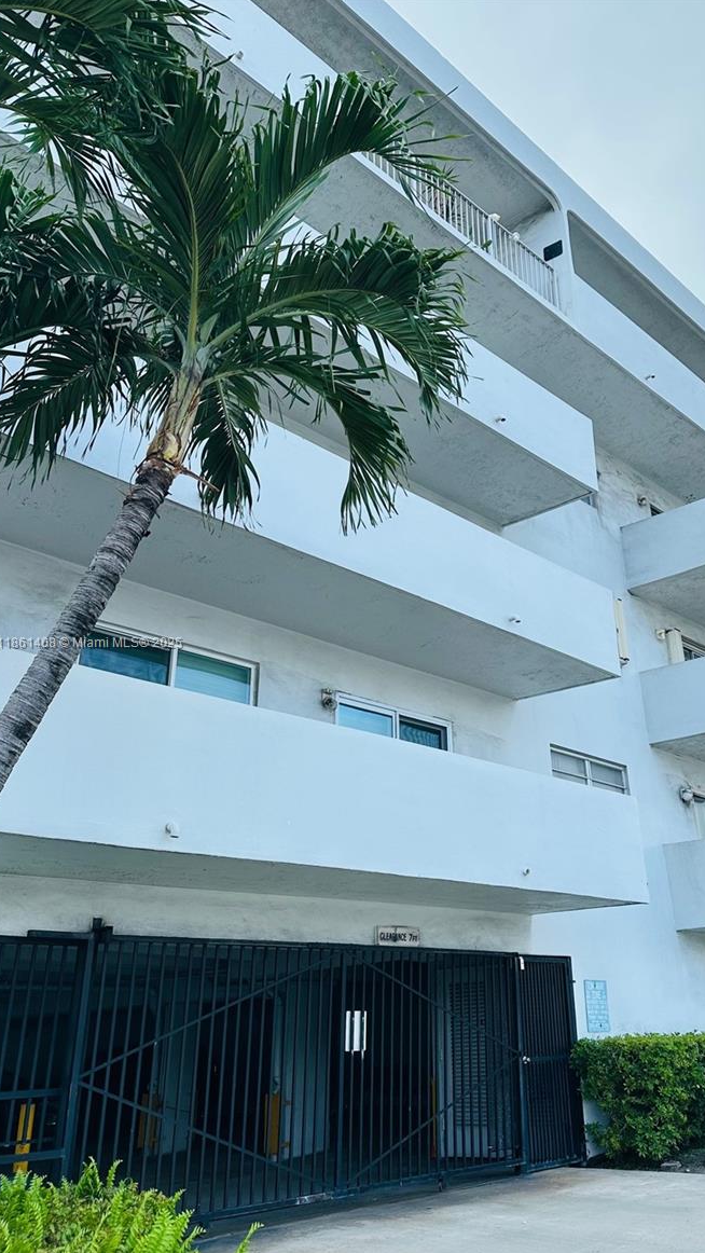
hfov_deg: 42.3
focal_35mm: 27
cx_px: 470
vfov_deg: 69.8
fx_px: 897
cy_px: 644
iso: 80
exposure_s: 1/1664
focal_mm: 6.86
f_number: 1.78
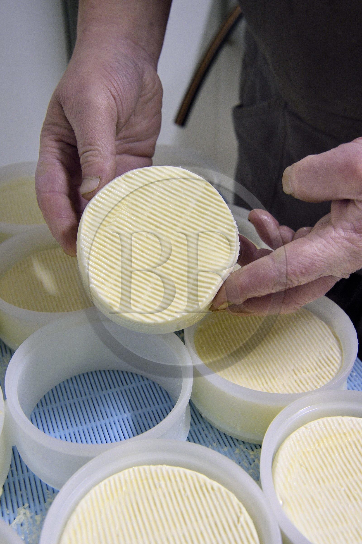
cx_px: 181
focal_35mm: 46
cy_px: 272
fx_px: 695
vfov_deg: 42.8
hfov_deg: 29.2
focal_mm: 46
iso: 1600
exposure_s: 1/15
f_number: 8
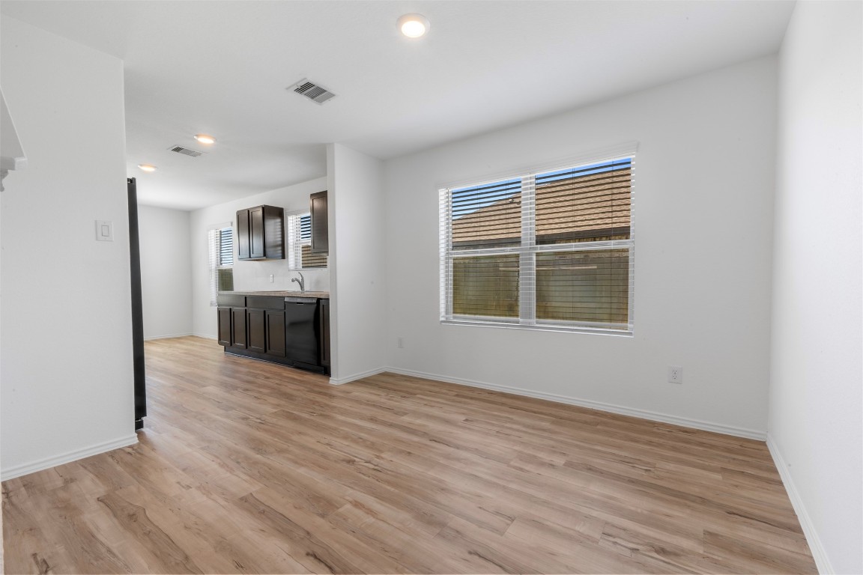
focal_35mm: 15
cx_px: 432
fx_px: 360
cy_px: 288
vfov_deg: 77.3
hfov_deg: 100.4
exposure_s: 1.6
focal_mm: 15
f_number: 9
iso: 250
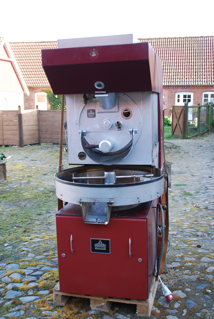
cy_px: 160
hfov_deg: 32.0
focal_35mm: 42
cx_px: 107
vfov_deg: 46.3
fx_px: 373
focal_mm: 28
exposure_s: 1/80
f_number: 4.5
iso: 200
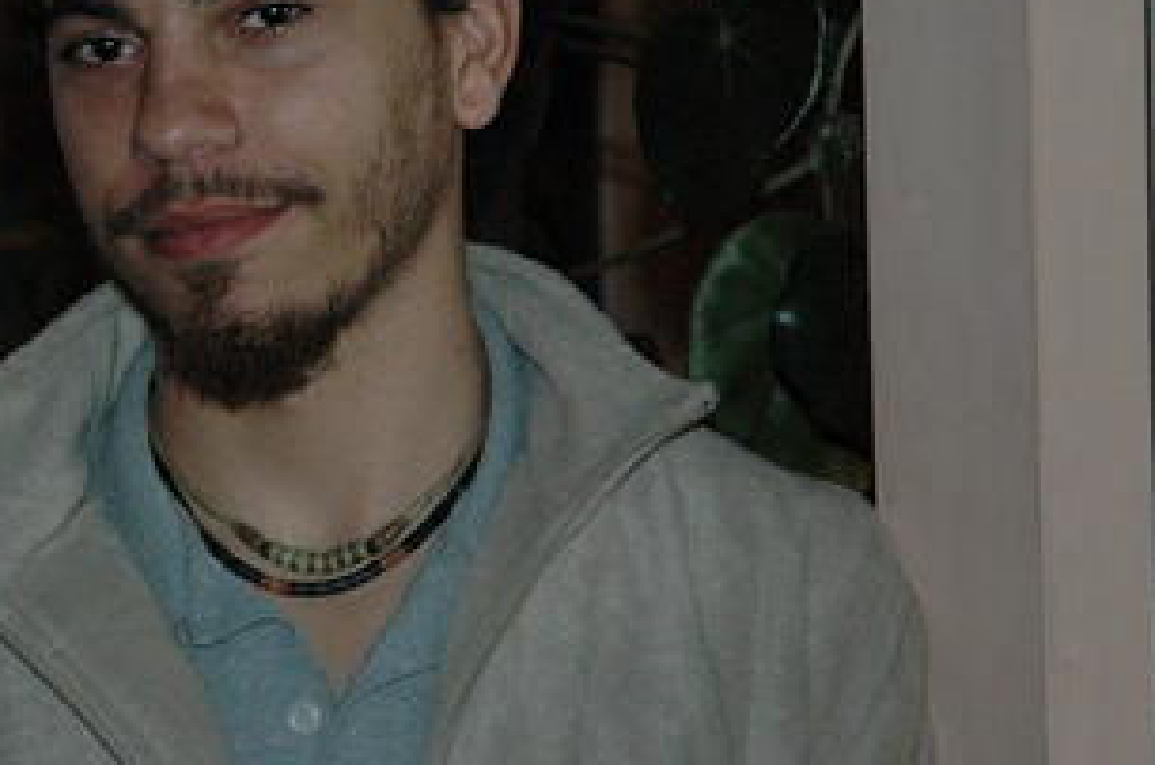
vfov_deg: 7.2
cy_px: 237
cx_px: 204
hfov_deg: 10.9
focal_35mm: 189
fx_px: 6051
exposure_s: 1/60
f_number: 4.5
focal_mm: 60
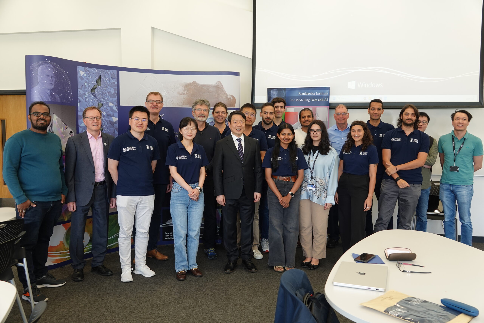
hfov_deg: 60.3
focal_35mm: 31
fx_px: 417
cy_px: 162
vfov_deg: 42.3
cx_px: 242
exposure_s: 1/40
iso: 100
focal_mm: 11.26
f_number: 2.8
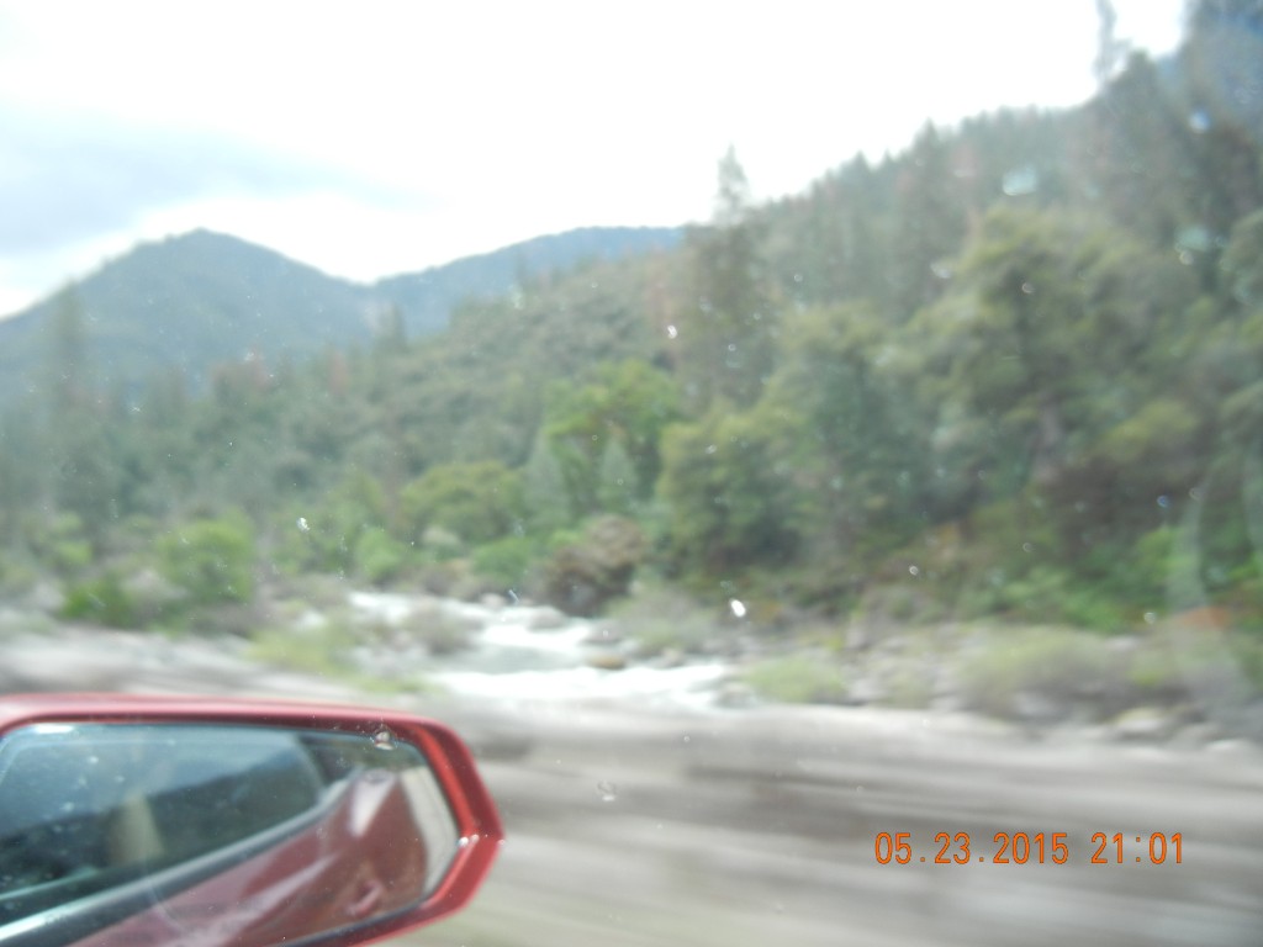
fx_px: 1095
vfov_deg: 46.8
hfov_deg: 60.0
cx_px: 632
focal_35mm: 30
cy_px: 474
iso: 160
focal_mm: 5.4
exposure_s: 1/30
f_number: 3.5
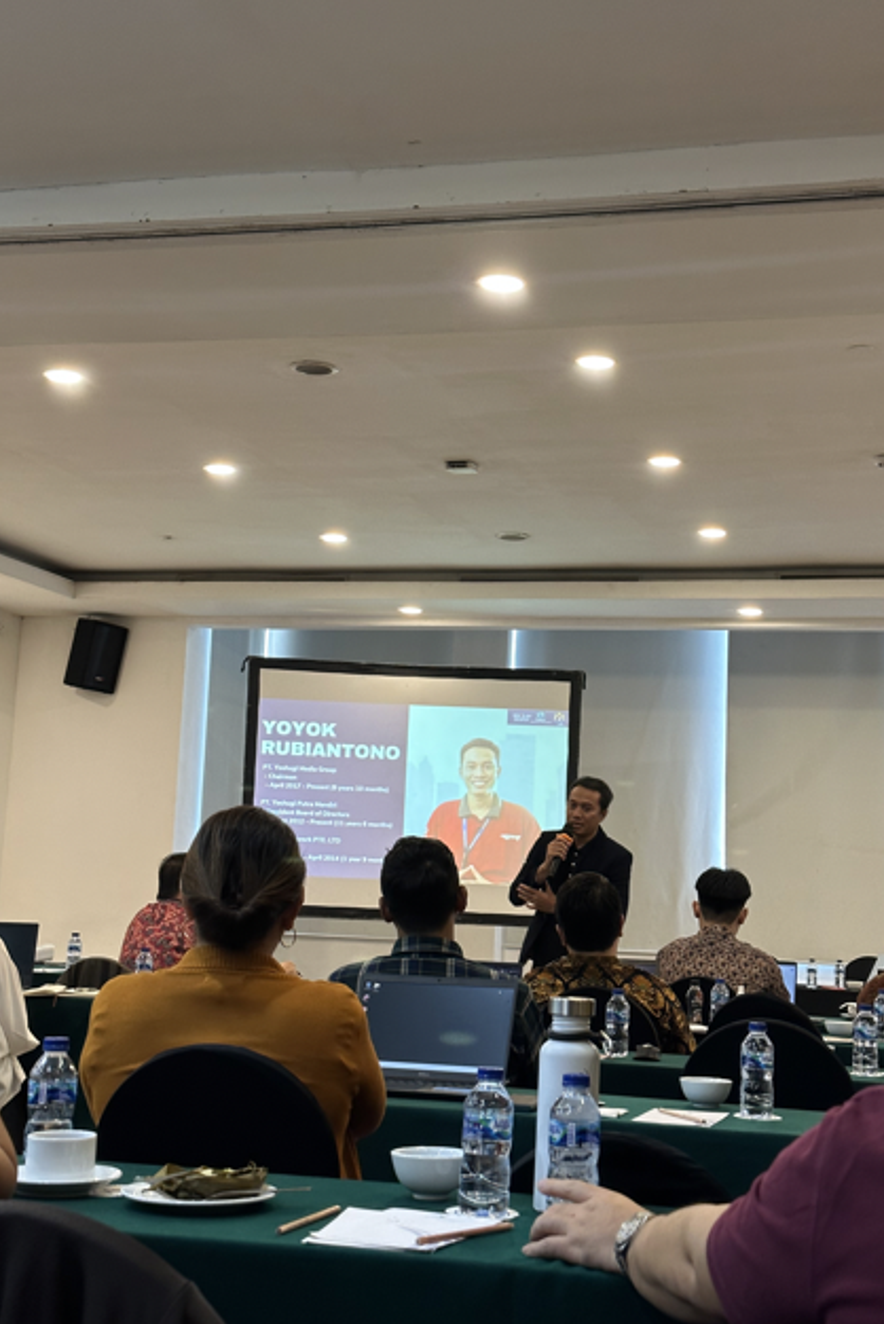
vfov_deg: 38.9
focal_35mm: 51
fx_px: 1876
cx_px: 482
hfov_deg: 26.5
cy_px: 664
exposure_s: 1/50
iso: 125
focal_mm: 6.86
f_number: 1.78
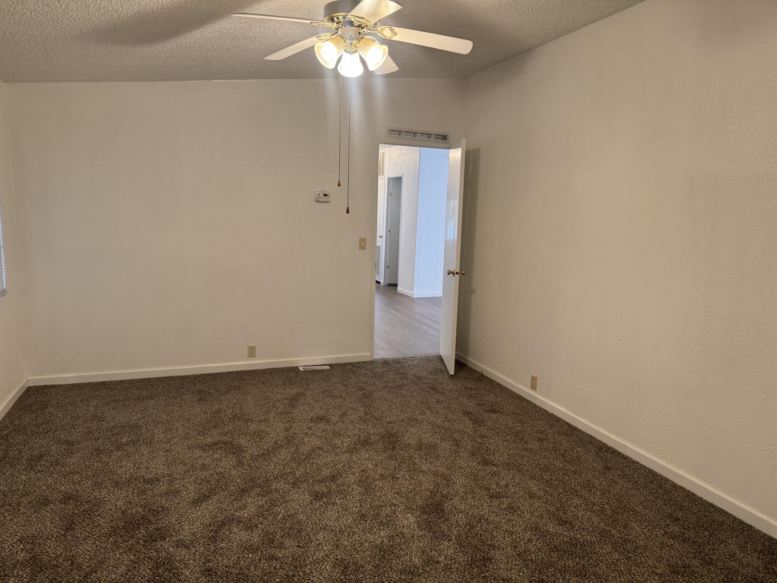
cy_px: 292
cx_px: 388
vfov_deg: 56.8
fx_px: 539
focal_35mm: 24
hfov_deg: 71.6
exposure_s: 1/60
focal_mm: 6.76
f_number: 1.78
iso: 125
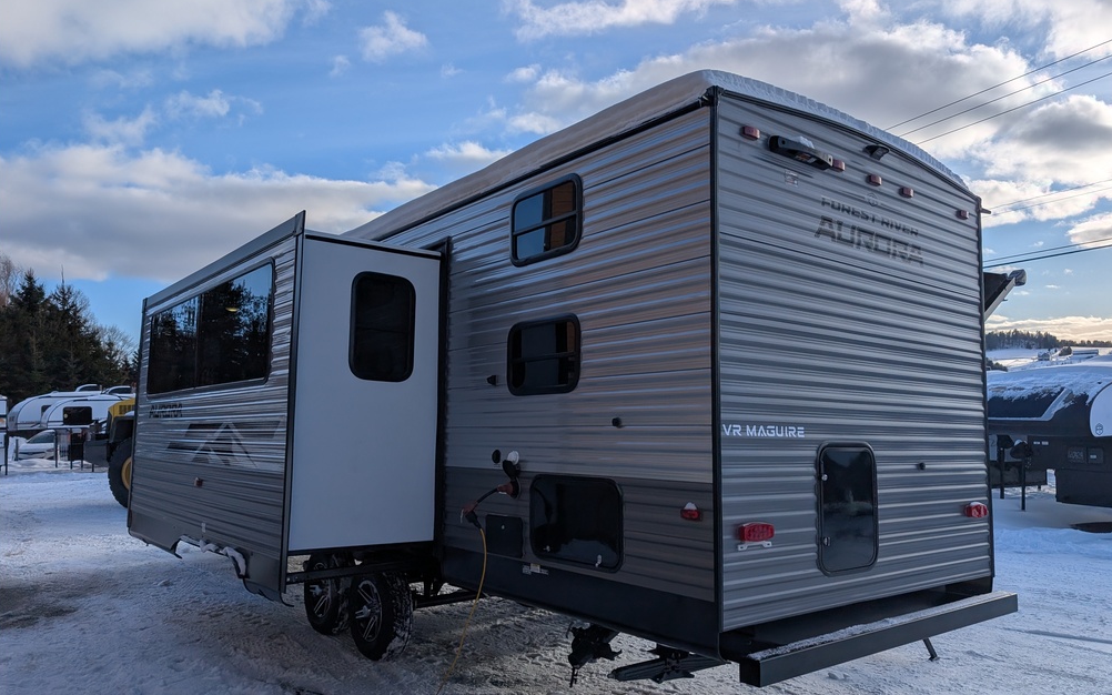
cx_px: 563
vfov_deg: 47.5
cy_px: 393
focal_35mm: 26
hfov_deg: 70.4
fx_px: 788
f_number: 1.68
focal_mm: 6.9
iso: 19
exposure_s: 1/2404
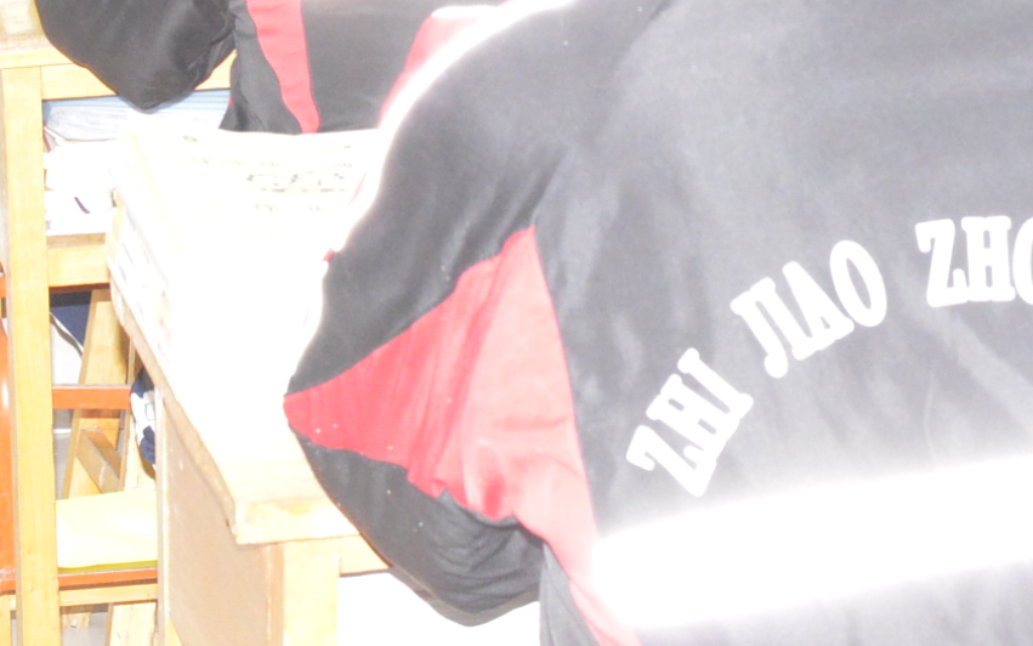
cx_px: 256
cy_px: -471
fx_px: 3970
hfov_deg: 14.8
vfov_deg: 8.9
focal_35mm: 141
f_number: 8
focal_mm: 32
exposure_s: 1/60
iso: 6400
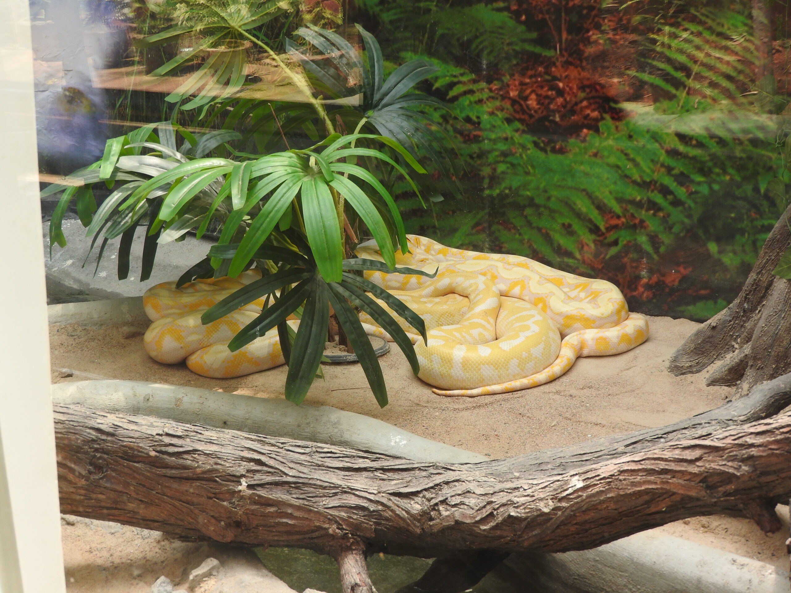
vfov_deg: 21.0
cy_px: 296
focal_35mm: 70
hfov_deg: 27.8
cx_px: 396
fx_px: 1600
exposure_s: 1/60
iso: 100
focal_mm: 12.5
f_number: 4.5
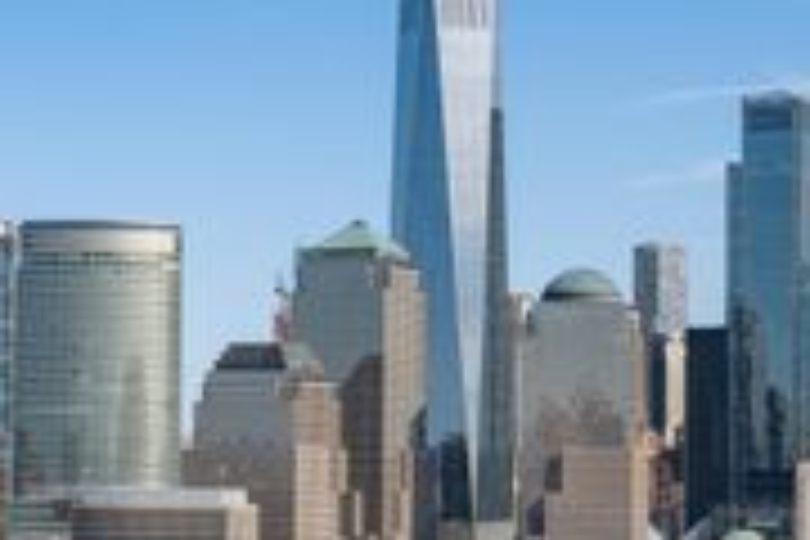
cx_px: 513
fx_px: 2992
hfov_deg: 15.4
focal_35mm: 133
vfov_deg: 10.3
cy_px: 245
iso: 200
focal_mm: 48
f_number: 8
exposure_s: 1/320
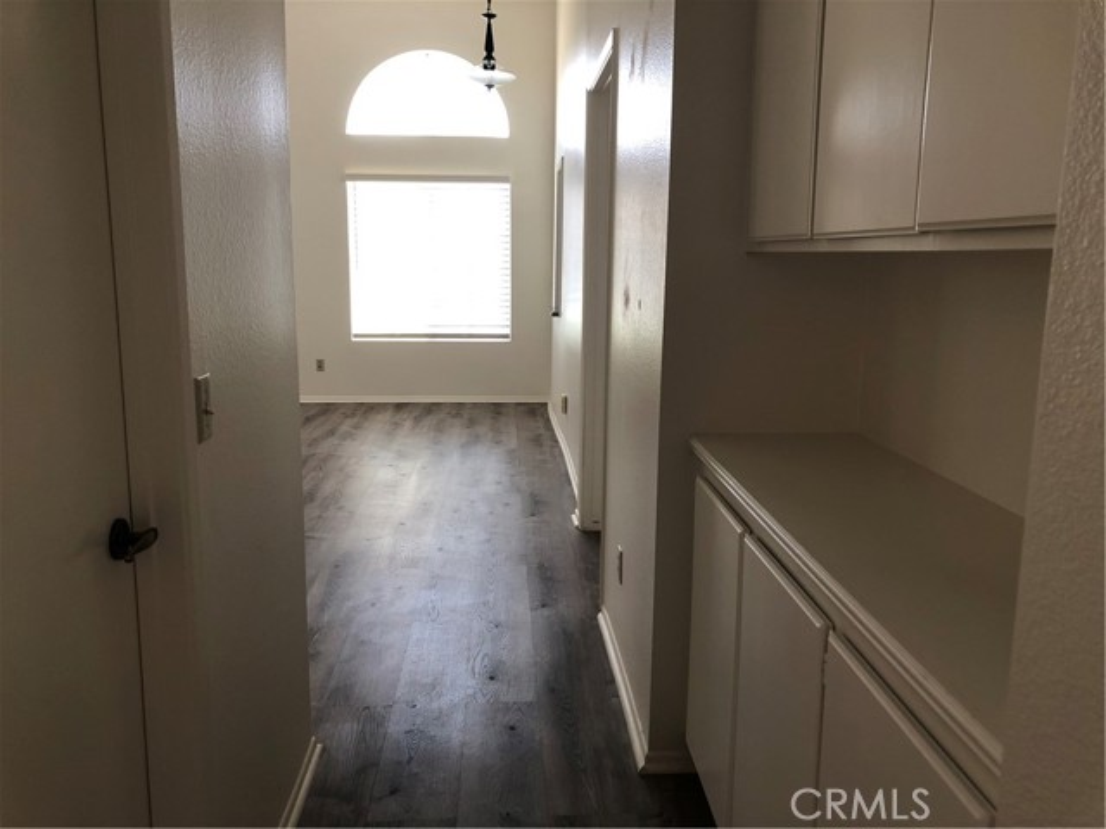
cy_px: 414
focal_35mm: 28
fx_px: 895
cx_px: 553
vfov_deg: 49.7
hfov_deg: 63.4
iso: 40
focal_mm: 3.99
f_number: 1.8
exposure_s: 1/20
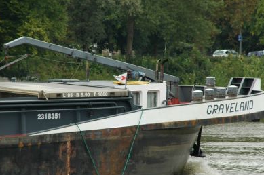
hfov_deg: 5.4
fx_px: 2797
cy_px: 100
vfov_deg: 3.6
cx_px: 140
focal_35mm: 382
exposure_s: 1/200
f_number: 9
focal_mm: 200
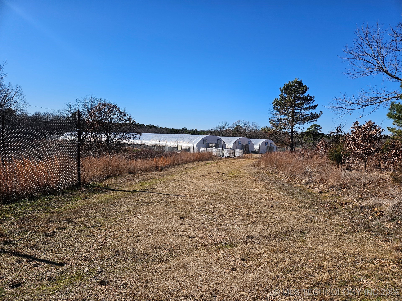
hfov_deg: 73.9
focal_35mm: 23
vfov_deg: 58.9
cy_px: 150
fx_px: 267
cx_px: 201
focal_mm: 5.4
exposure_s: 1/2517
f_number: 1.8
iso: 25
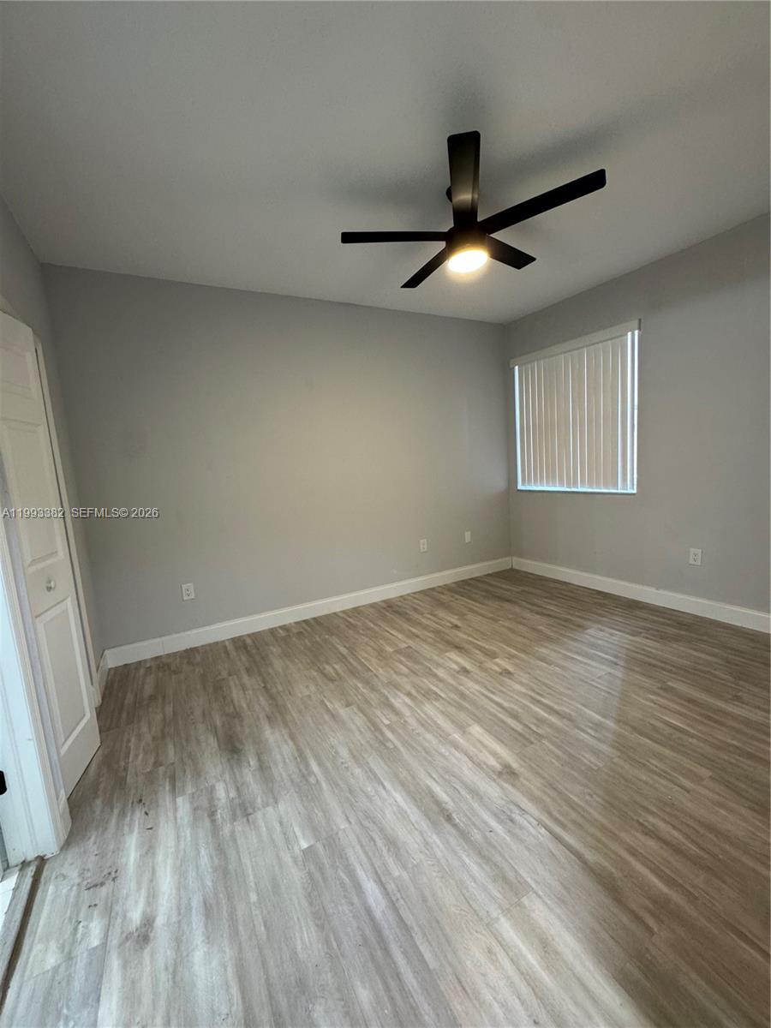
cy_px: 514
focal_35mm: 14
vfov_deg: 102.1
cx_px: 386
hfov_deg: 85.7
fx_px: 416
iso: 200
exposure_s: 1/60
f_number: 2.2
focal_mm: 2.22
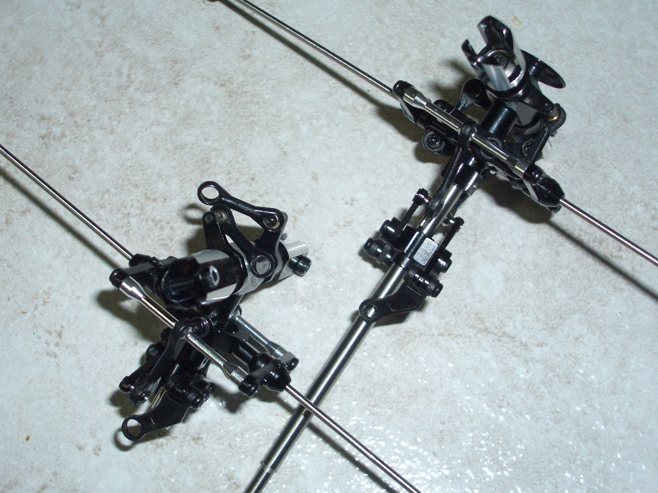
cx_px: 329
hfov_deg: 22.3
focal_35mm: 88
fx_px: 1673
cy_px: 246
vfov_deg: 16.8
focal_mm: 14.6
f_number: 4.4
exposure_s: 1/60
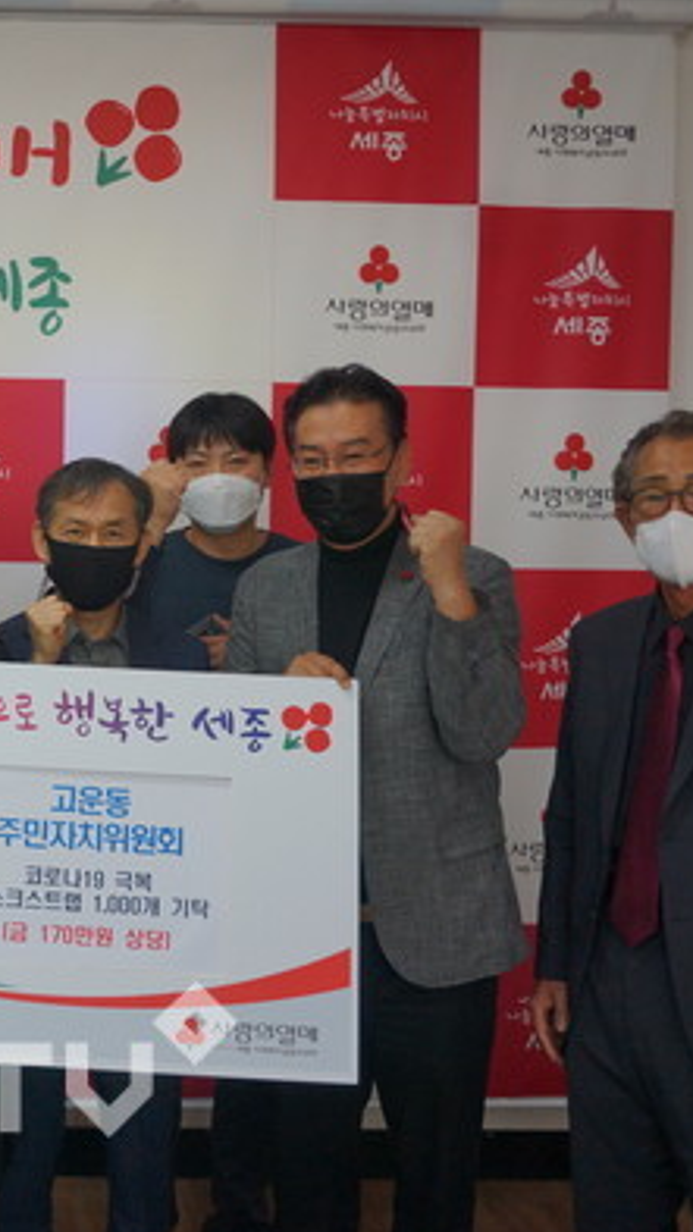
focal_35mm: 48
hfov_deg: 23.3
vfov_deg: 42.9
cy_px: 621
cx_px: -82
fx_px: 1568
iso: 640
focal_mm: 20
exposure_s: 1/160
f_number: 4
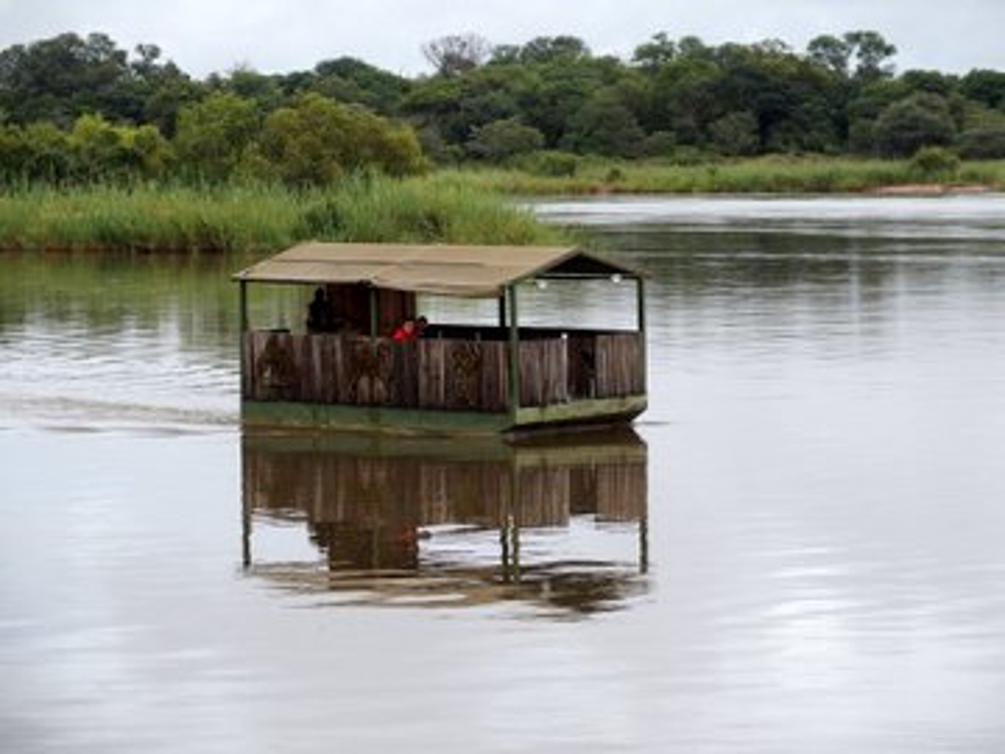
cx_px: 502
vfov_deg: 11.0
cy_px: 377
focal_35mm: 135
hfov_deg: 14.6
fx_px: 3919
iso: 100
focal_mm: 28.8
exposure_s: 1/320
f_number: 3.5
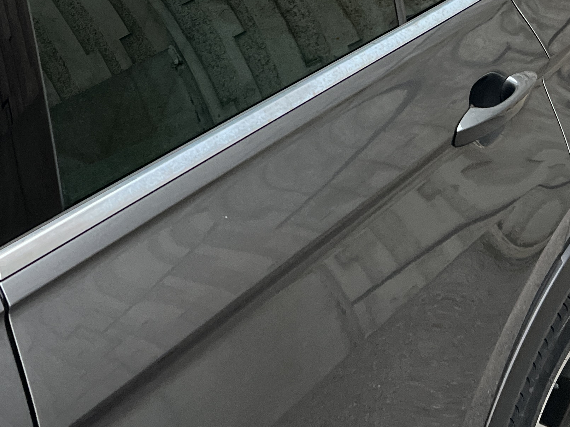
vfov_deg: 21.6
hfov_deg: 29.6
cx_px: 181
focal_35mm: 65
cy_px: -19
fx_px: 1070
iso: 500
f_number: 1.5
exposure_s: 1/60
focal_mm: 5.7
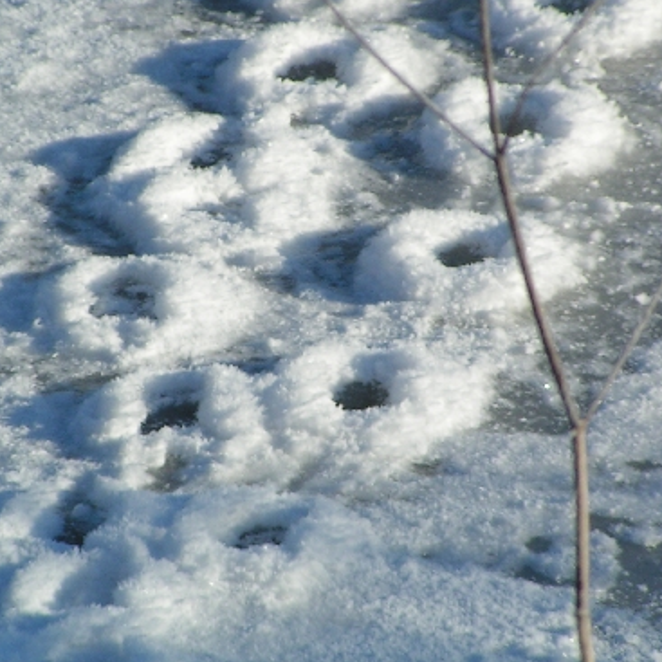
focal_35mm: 418
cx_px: 281
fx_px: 9044
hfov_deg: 4.2
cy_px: 274
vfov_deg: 4.2
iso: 50
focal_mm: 41.4
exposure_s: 1/800
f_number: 5.6
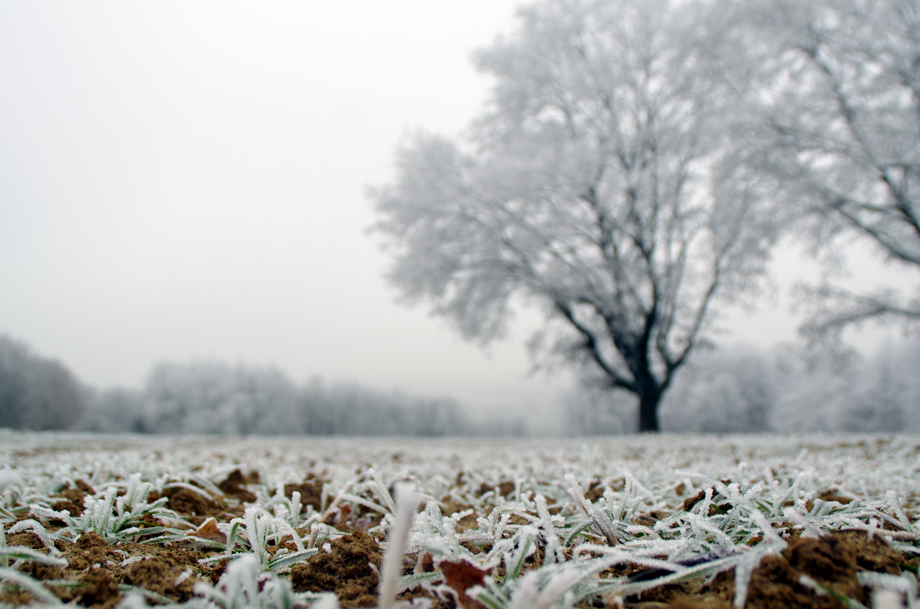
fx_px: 1199
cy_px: 334
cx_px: 450
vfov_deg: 28.5
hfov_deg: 42.0
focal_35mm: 47
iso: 100
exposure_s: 1/60
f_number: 4.5
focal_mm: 24
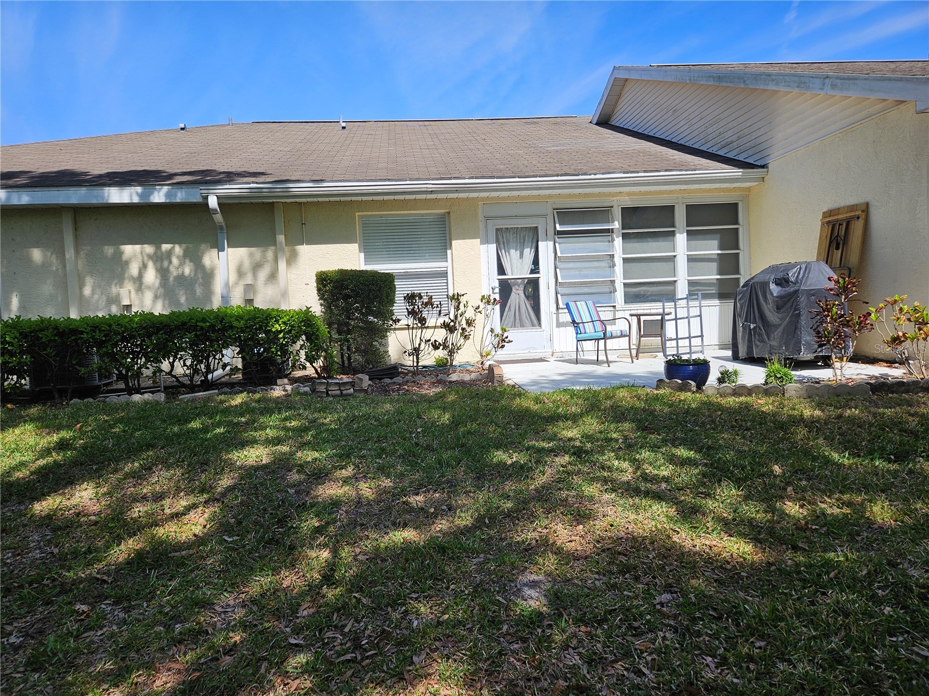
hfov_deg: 73.9
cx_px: 464
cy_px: 348
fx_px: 617
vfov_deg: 58.9
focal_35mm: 23
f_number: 1.8
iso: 25
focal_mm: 5.4
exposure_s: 1/1765
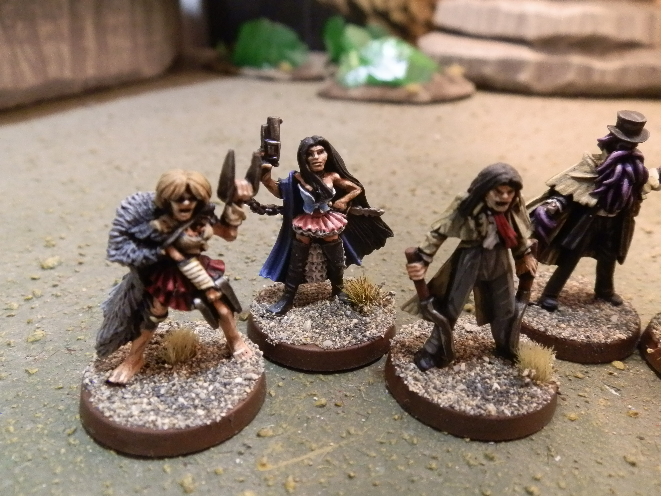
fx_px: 535
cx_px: 330
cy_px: 248
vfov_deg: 49.7
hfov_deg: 63.4
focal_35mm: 28
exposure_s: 1/30
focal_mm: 5
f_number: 3.1
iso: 400
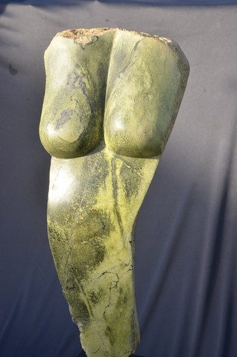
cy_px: 178
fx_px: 1041
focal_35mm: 105
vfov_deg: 19.5
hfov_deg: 13.0
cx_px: 118
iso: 320
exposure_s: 1/320
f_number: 9
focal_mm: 70
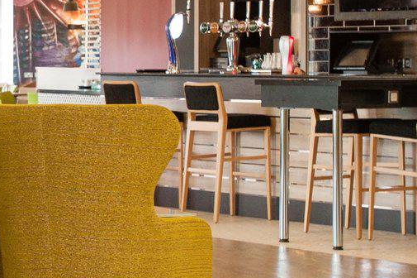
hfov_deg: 13.9
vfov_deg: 9.6
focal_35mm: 142
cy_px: 80
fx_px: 1644
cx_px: -138
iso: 500
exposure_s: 1/13
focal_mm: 35
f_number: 5.6
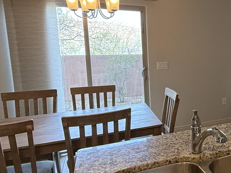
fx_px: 254
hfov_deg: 40.2
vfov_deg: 37.7
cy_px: 75
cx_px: 251
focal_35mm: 38
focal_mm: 2.22
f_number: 2.2
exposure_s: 1/120
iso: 250
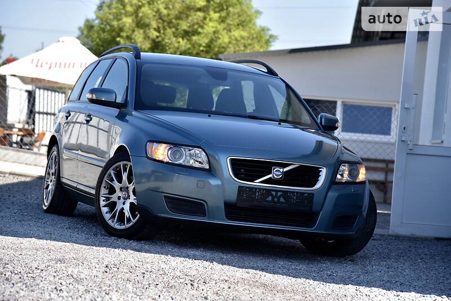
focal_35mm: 120
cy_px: 150
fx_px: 1503
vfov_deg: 11.4
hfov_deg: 17.1
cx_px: 226
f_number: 5.6
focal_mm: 120
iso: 280
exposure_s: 1/500
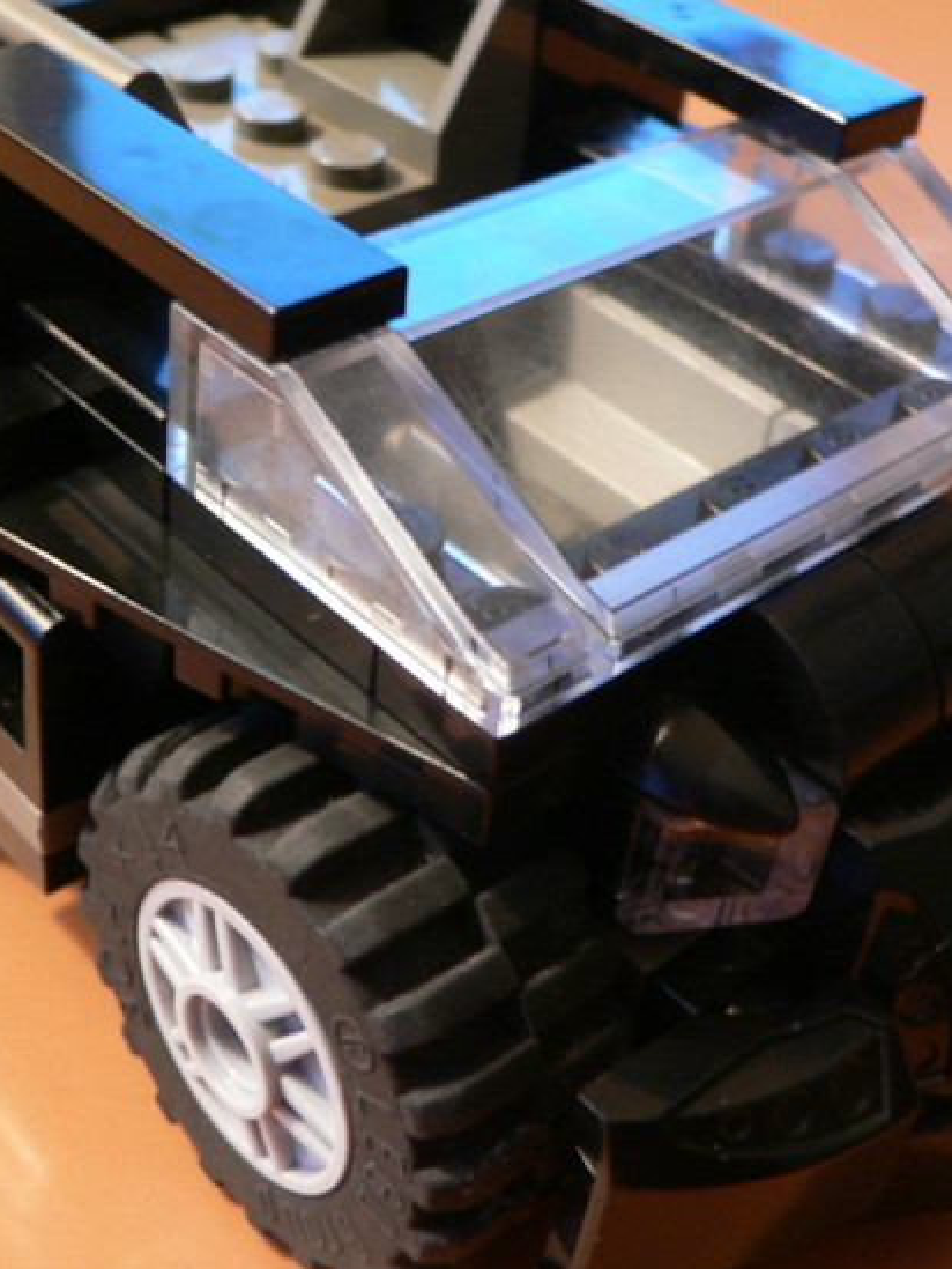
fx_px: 1869
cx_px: 381
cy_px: 582
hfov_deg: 28.5
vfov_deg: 37.5
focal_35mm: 51
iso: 100
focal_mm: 4.6
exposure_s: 1/4
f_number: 2.8
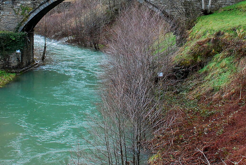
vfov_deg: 20.4
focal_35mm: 63
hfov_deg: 31.9
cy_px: -25
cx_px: 126
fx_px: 431
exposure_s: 1/200
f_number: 10
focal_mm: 18
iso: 800
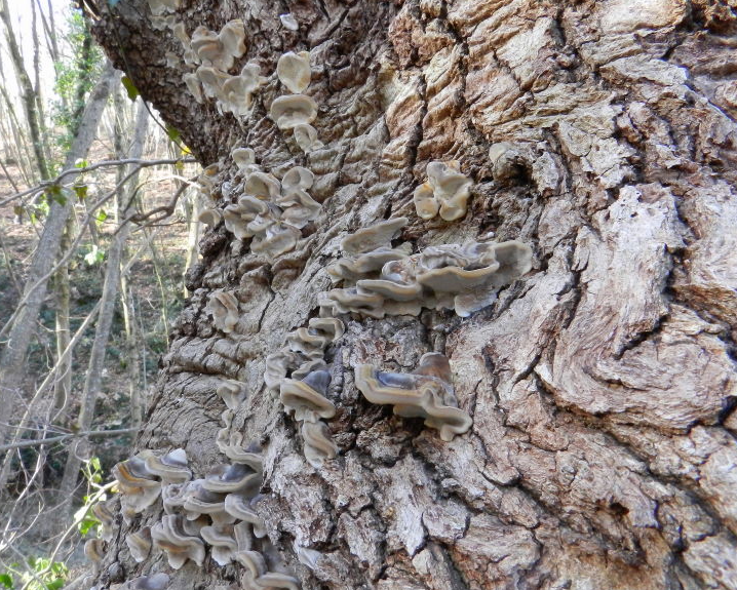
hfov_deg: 68.0
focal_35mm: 25
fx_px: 546
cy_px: 304
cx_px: 350
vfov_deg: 56.8
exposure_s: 1/25
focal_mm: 4
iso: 400
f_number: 6.3
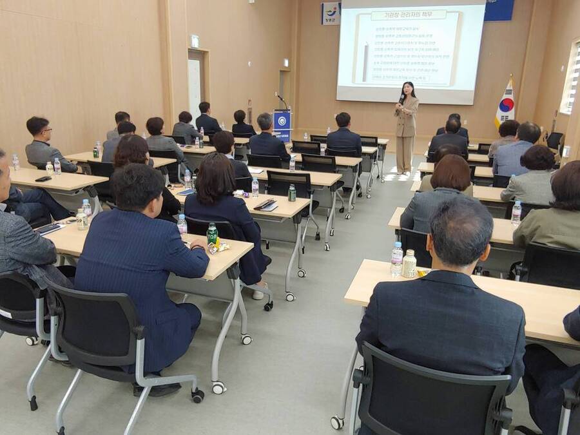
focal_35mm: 25
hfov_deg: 69.4
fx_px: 419
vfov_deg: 54.9
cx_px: 290
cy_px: 218
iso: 100
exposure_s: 1/30
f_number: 1.9
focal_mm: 2.18
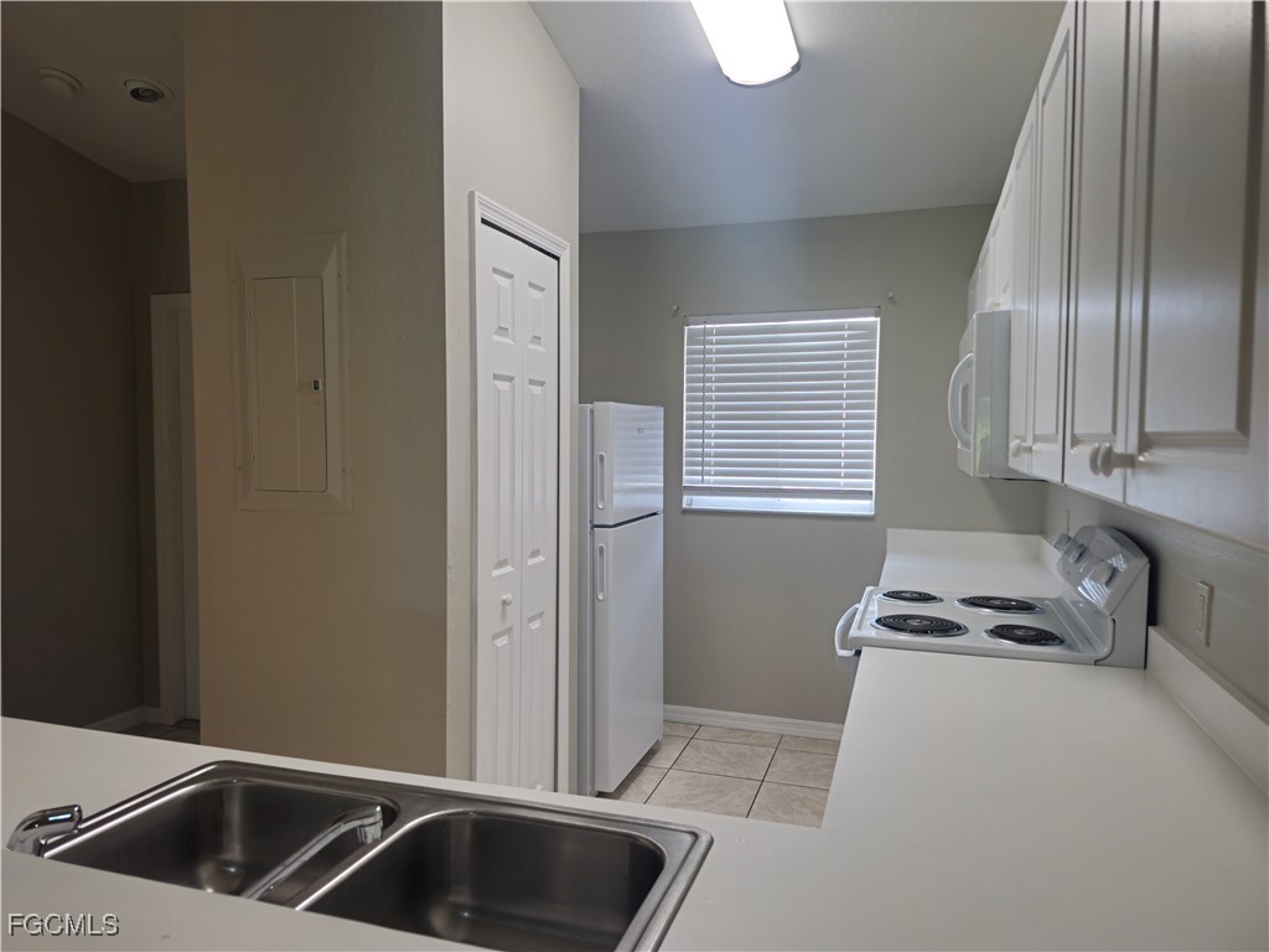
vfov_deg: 58.9
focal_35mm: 23
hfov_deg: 73.9
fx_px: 843
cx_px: 634
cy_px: 476
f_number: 1.8
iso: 64
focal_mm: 5.54
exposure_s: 1/60
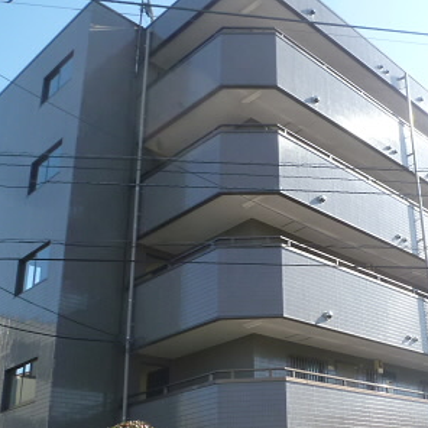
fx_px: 615
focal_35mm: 44
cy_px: 273
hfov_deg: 36.9
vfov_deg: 38.1
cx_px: 347
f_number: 4
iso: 80
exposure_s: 1/250
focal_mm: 4.3
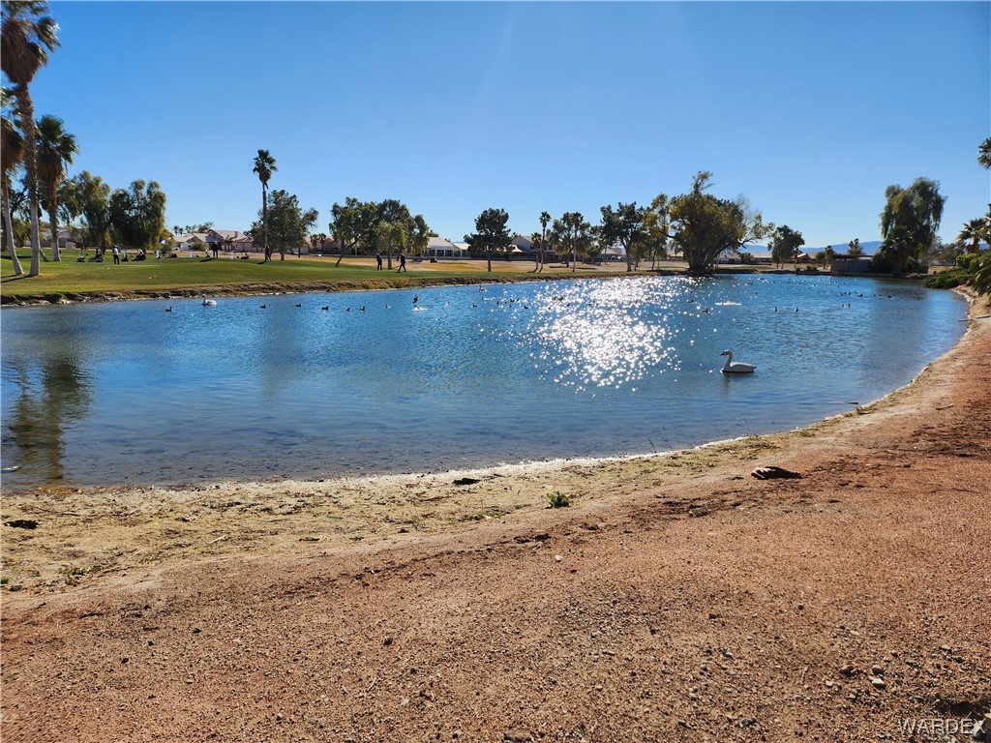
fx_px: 687
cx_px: 496
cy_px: 372
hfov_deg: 71.6
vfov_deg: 56.8
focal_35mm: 24
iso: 50
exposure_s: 1/4087
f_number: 1.8
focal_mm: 5
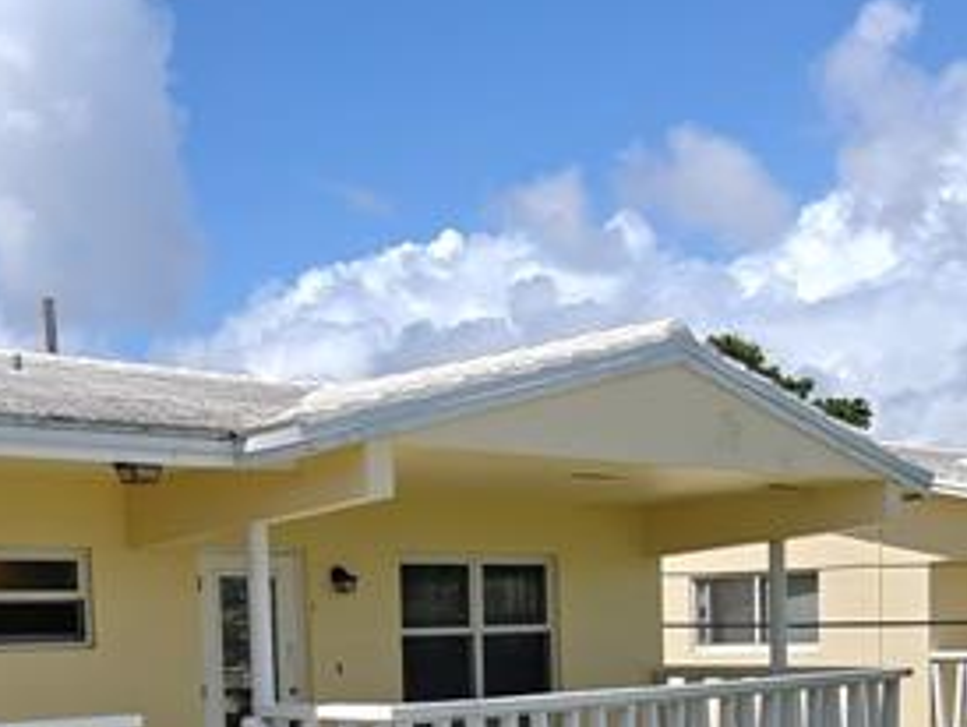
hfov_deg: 34.2
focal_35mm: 56
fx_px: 1566
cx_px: 374
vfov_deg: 24.6
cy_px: 769
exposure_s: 1/404
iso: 50
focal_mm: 2.3
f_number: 2
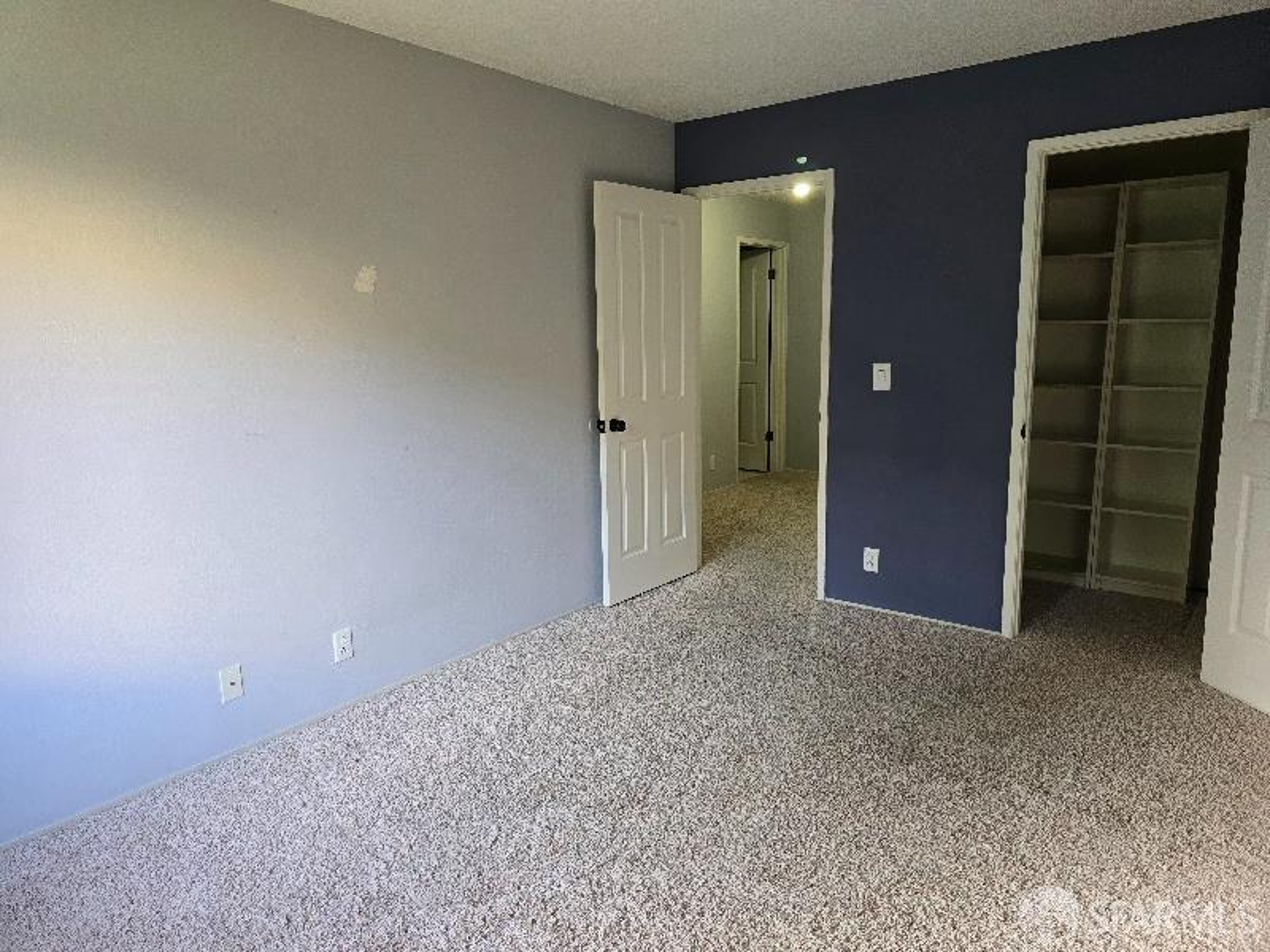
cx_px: 635
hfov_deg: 73.9
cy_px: 476
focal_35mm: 23
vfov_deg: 58.9
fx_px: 844
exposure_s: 1/120
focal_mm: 6.3
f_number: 1.7
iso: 400
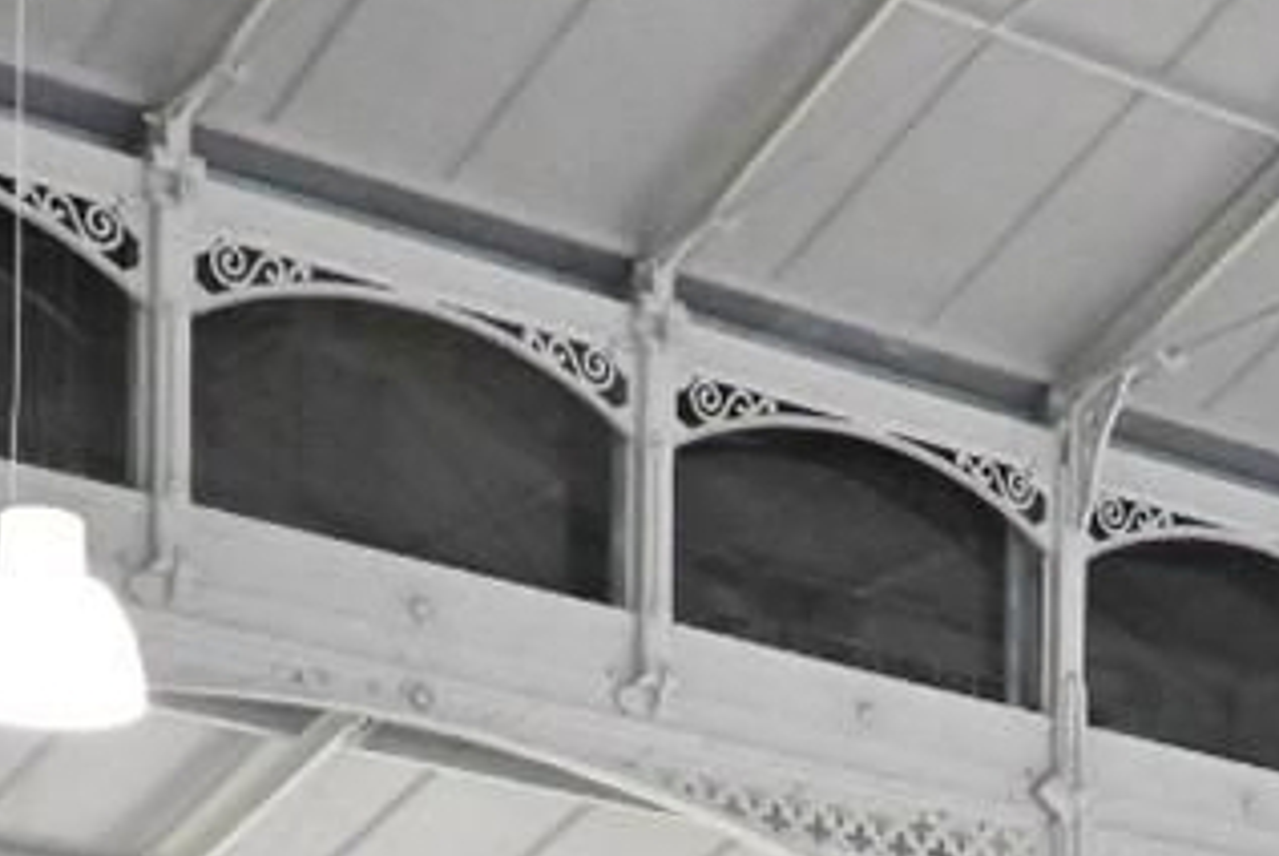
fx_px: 4303
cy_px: 1964
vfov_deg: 10.1
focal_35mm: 121
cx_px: 1235
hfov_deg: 16.6
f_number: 5.6
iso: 8000
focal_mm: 16
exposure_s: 1/80
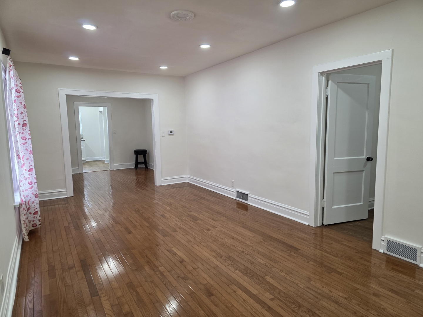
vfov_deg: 58.9
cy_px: 158
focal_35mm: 23
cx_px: 212
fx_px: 281
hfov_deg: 73.9
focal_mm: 6.3
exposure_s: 1/120
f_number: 1.7
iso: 200
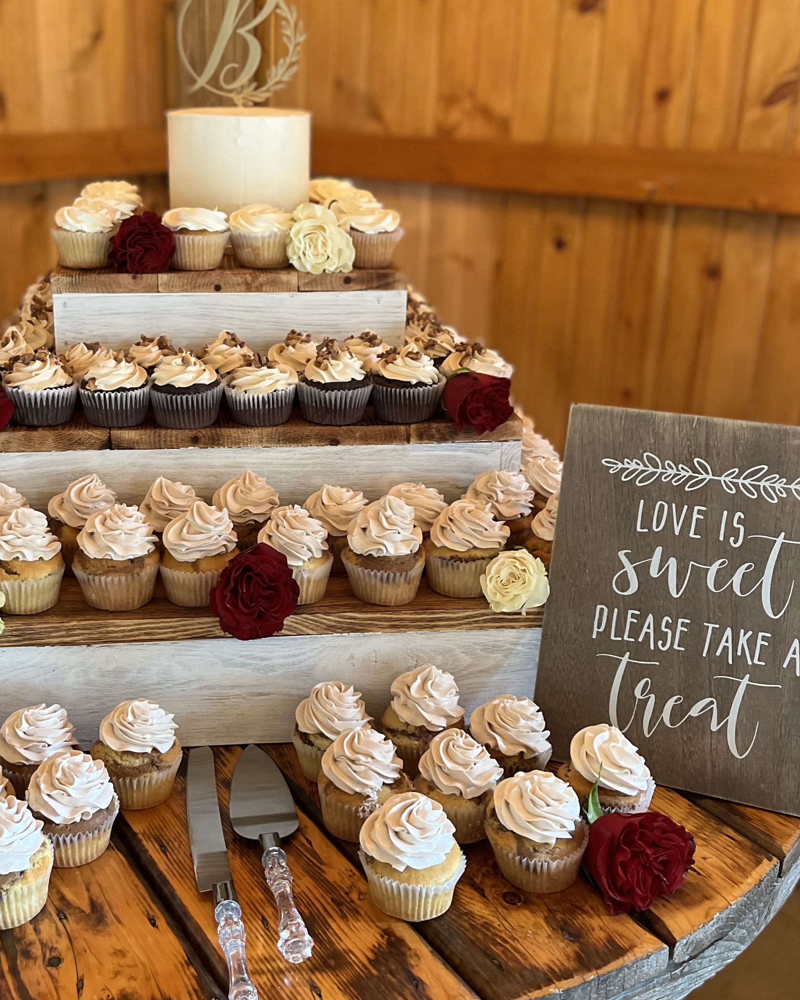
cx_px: 274
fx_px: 1154
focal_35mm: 39
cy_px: 468
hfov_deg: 37.9
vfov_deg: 46.8
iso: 400
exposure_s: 1/60
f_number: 1.6
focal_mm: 5.1
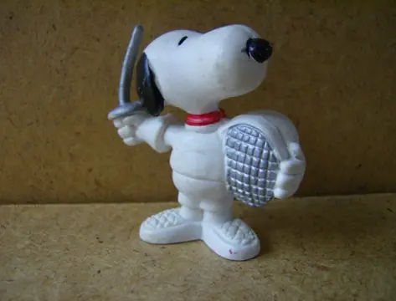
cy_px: 150
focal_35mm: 36
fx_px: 414
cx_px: 198
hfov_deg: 51.1
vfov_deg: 40.0
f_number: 2.8
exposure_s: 1/64
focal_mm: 6
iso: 120
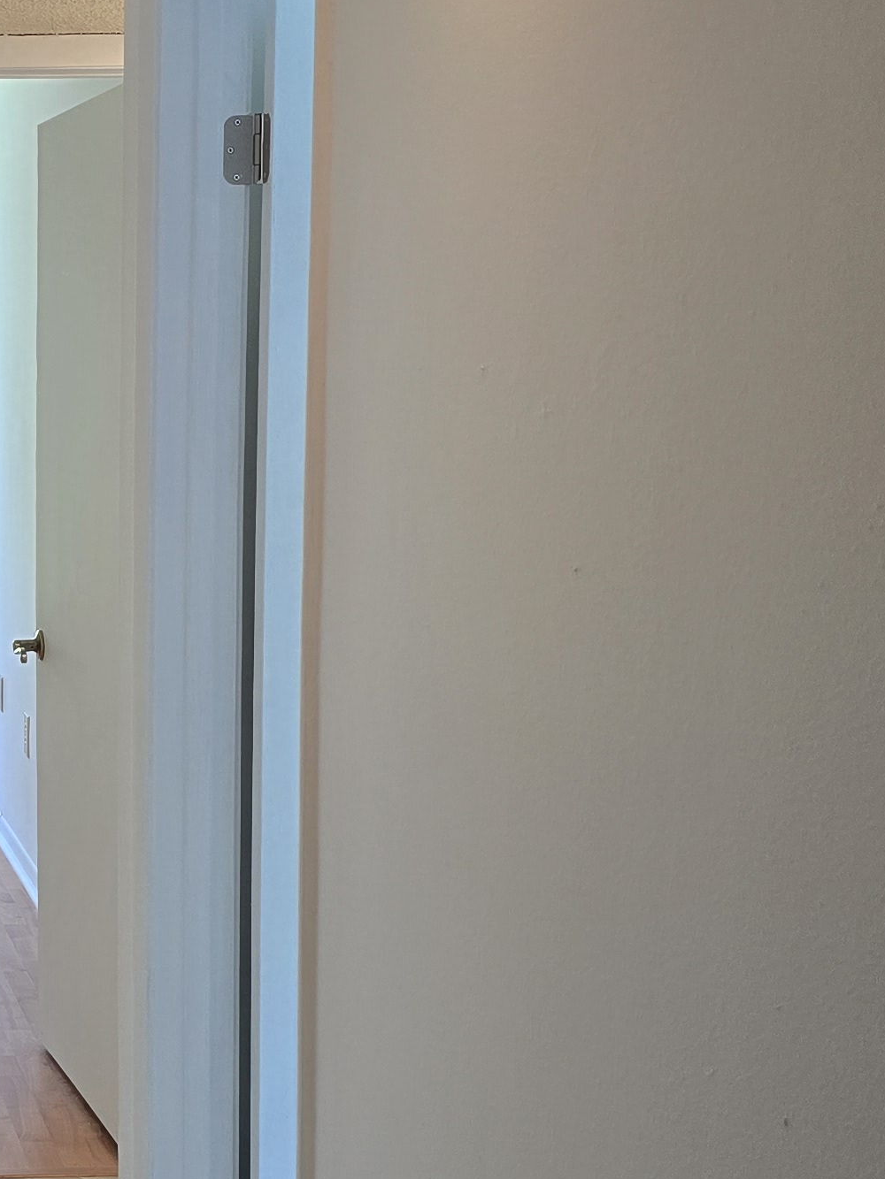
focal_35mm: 69
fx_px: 2352
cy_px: 670
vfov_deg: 28.1
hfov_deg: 19.8
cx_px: -220
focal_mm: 6.3
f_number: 1.7
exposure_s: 1/120
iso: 125
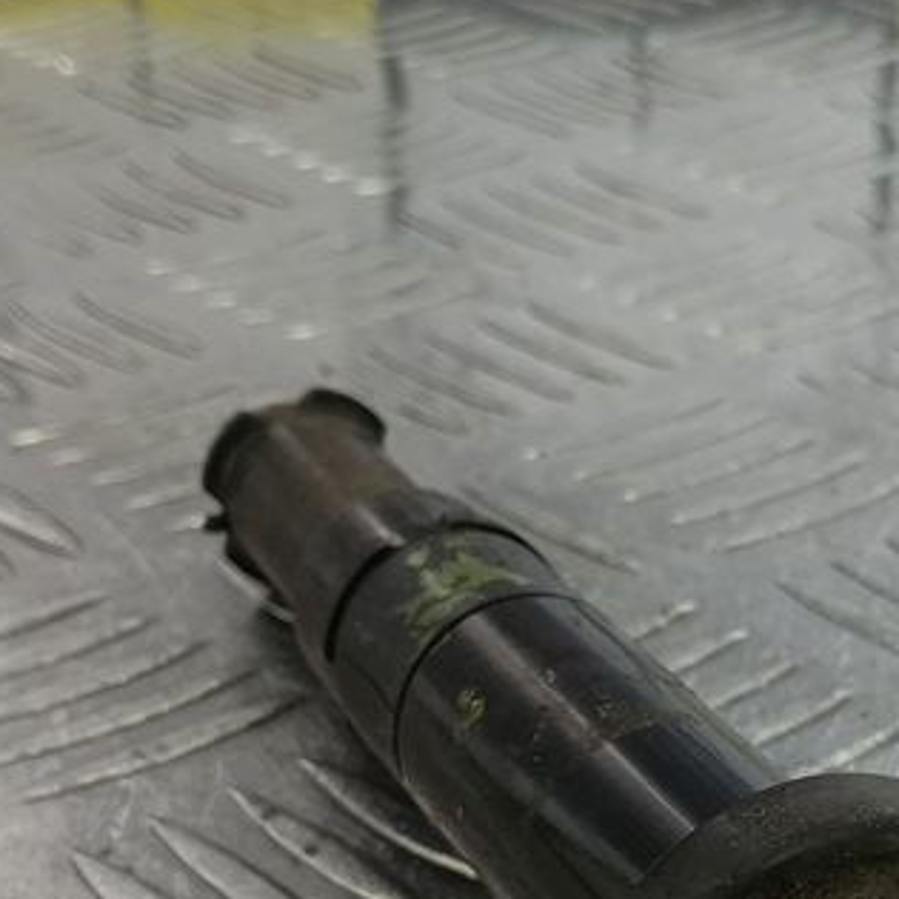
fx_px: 1939
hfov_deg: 25.3
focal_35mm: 66
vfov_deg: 24.2
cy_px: 1010
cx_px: 808
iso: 138
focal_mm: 4.11
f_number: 1.6
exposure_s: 1/100
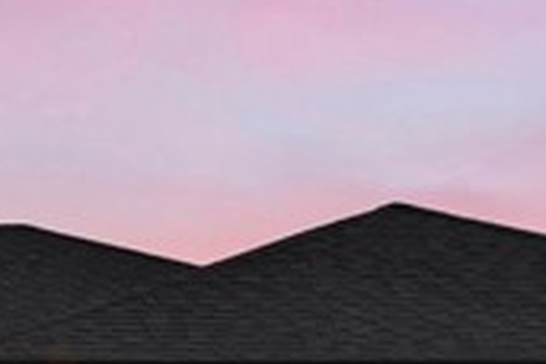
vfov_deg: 8.4
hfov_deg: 13.1
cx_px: -123
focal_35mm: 152
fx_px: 2305
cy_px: 805
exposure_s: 1/100
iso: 200
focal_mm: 24
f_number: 9
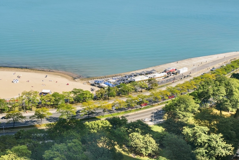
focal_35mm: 58
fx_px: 385
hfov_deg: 34.2
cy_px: 47
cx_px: 81
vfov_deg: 23.3
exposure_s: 1/50
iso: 160
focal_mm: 35
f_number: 8
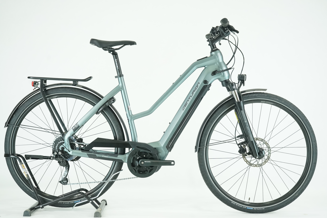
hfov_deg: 34.5
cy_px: 109
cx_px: 164
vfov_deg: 23.4
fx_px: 527
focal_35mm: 58
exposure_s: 1/200
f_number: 5.6
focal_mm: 58
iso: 2500
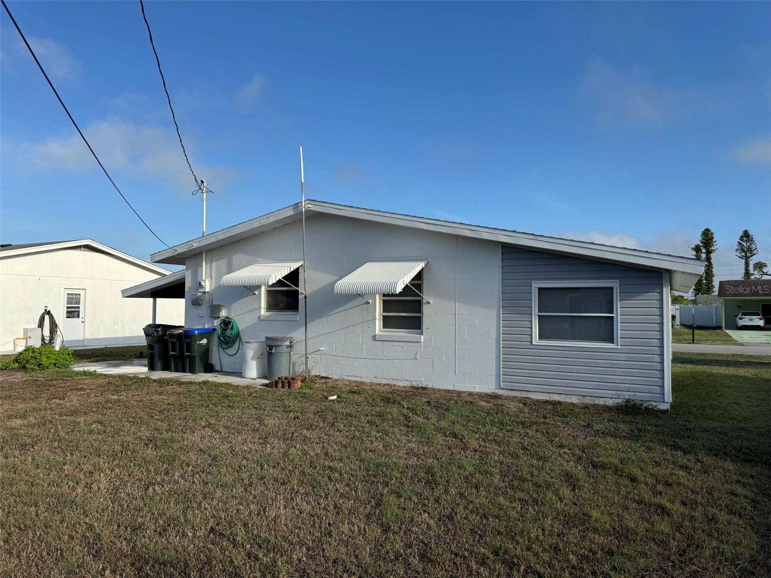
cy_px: 289
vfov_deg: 56.8
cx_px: 386
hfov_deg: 71.6
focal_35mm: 24
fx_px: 535
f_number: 1.78
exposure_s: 1/4950
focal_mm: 6.76
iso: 80
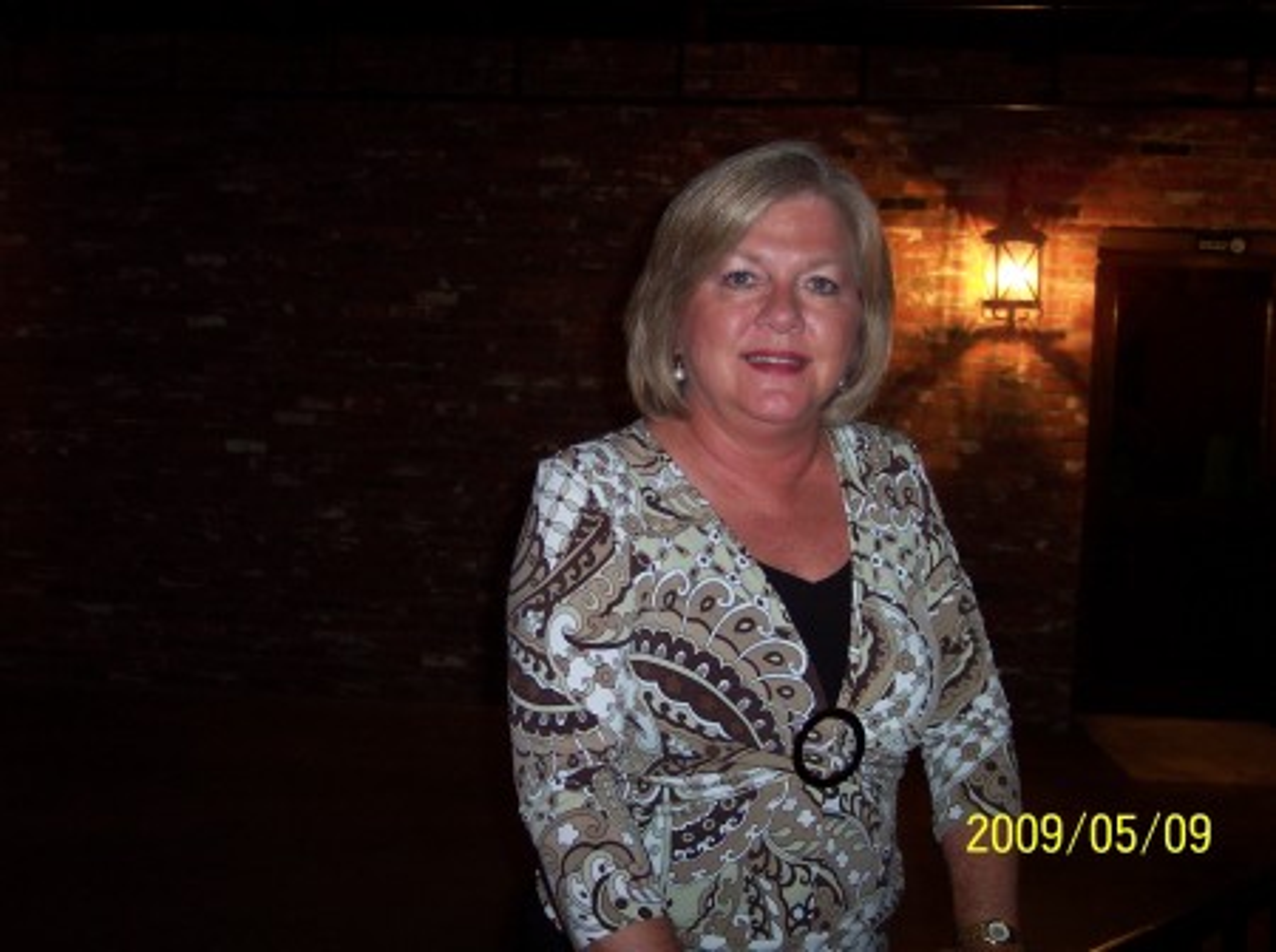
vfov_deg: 37.6
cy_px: 476
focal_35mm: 38
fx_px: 1399
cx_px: 638
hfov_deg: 49.0
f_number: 2.8
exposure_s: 1/30
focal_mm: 8
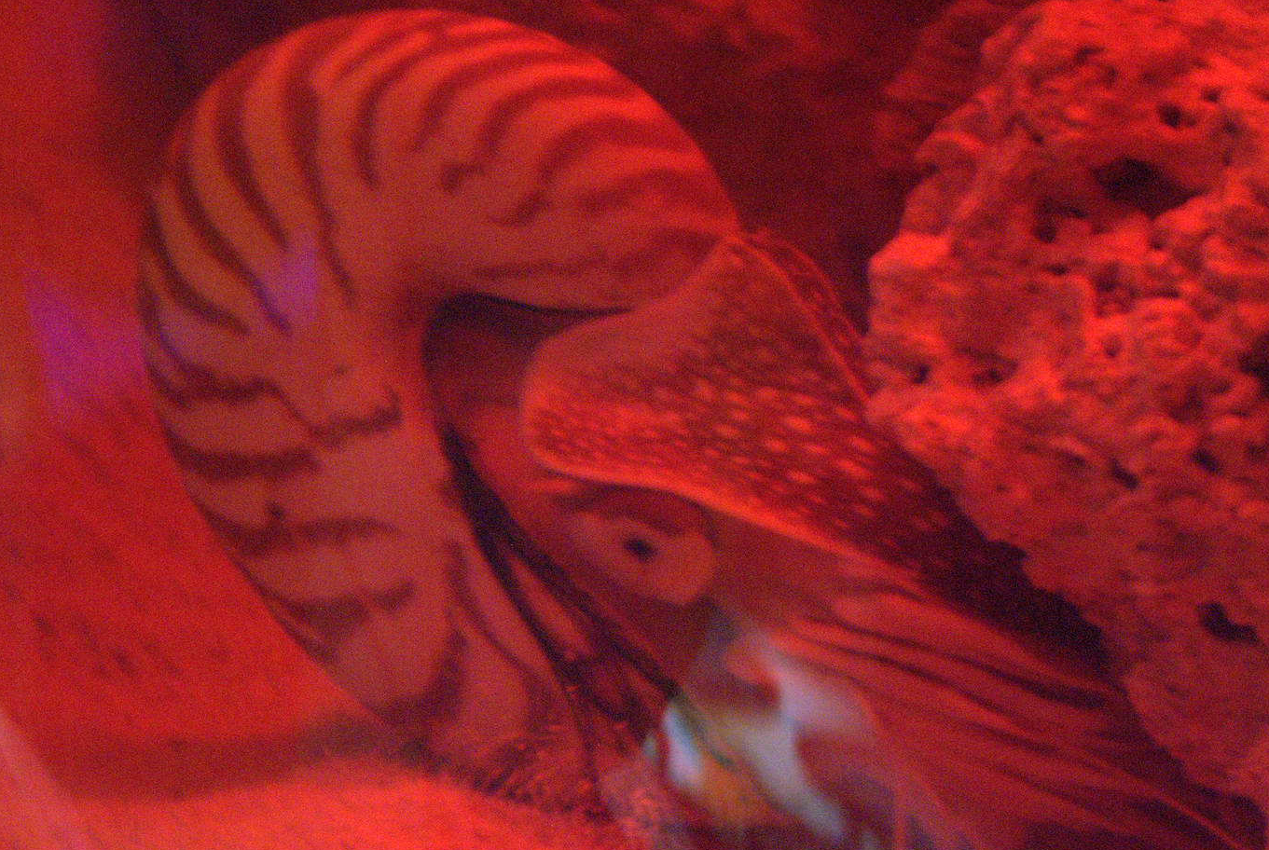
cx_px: 623
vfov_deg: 12.0
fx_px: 4045
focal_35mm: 115
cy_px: 438
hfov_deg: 17.8
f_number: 5.3
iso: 3200
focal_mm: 65
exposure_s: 1/15
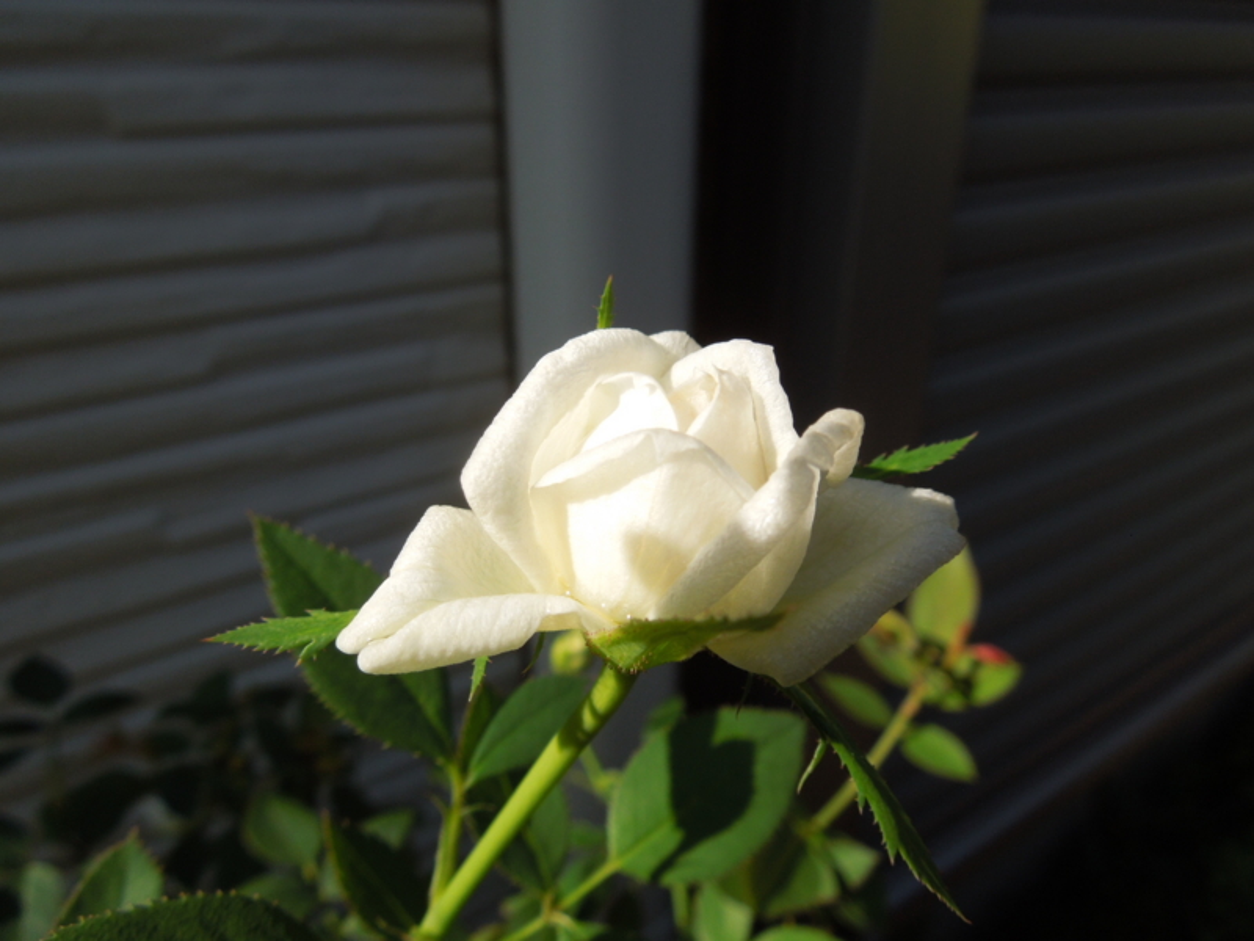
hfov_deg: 69.4
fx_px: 906
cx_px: 627
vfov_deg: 54.9
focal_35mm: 25
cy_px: 470
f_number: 3.3
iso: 100
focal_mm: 4.5
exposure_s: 1/1000
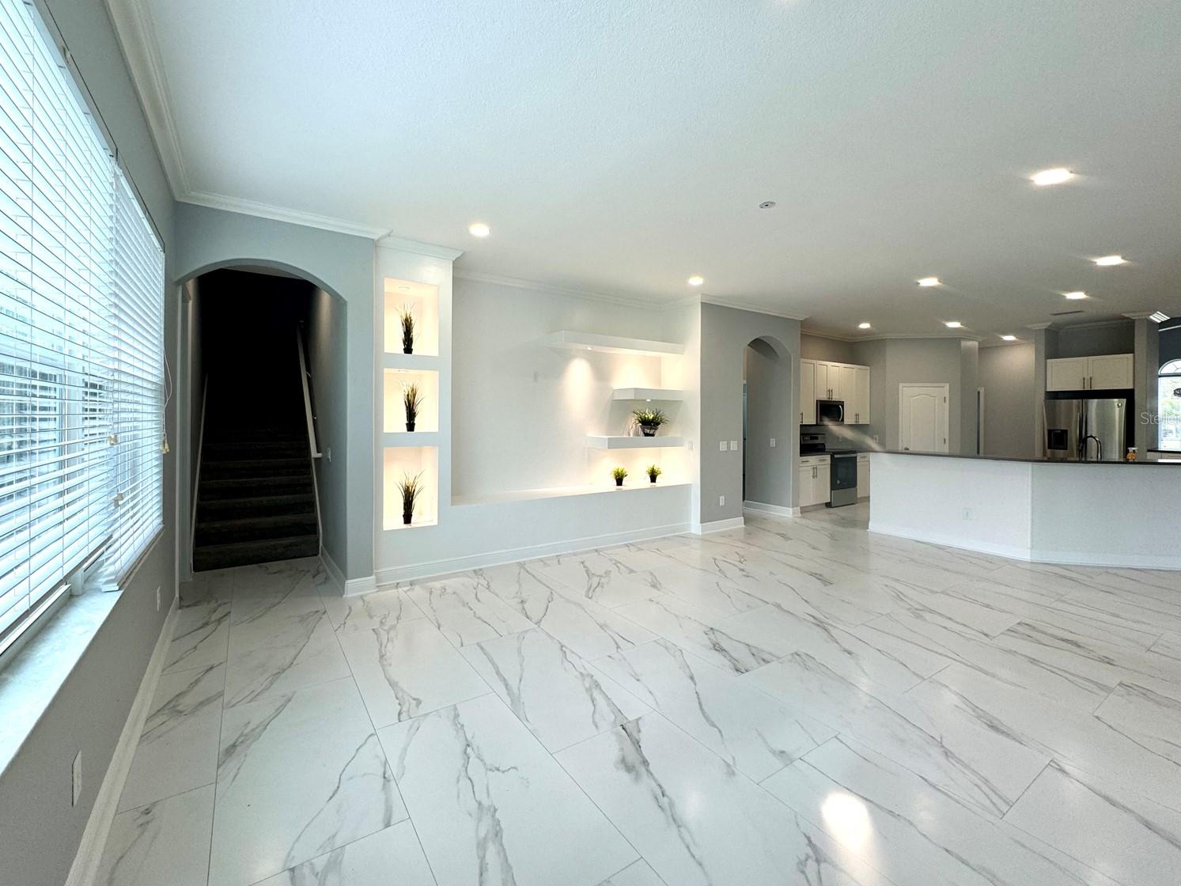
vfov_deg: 81.7
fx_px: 512
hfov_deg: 98.2
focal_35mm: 15
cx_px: 582
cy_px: 418
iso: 64
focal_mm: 2.22
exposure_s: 1/120
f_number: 2.2
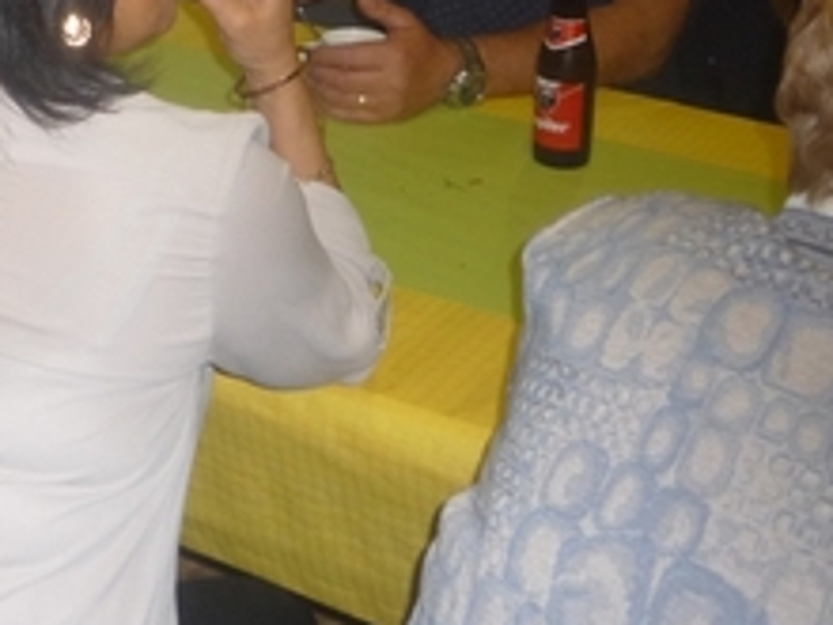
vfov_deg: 17.3
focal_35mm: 82
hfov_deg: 23.4
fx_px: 1973
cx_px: 121
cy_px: -102
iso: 160
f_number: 3.3
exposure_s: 1/30
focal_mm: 5.2
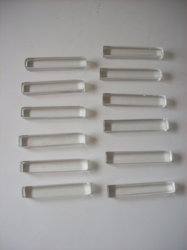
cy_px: 125
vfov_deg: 51.4
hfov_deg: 39.6
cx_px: 94
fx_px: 259
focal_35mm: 36
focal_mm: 6
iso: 80
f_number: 2.7
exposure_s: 1/215
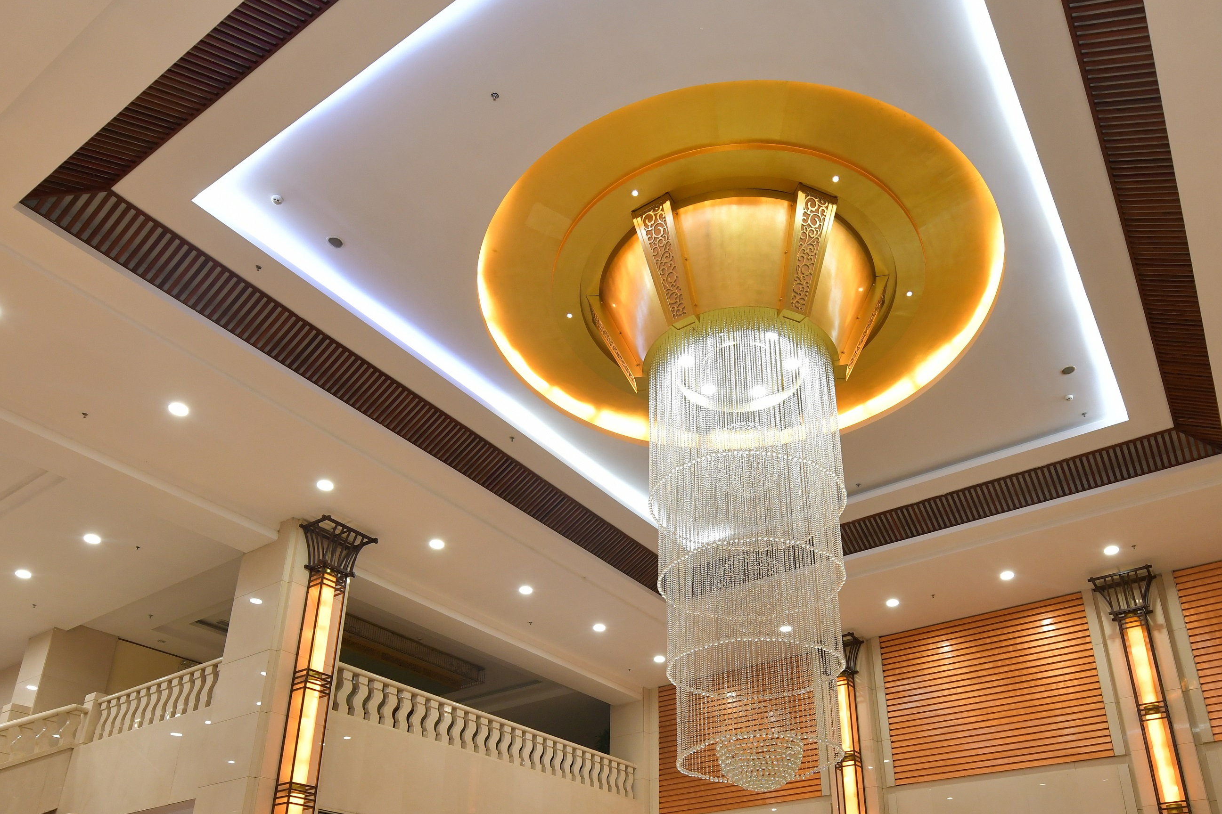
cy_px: 614
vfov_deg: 46.2
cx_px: 665
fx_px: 916
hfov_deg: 67.3
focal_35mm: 27
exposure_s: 1/25
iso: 640
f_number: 5.6
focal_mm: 14
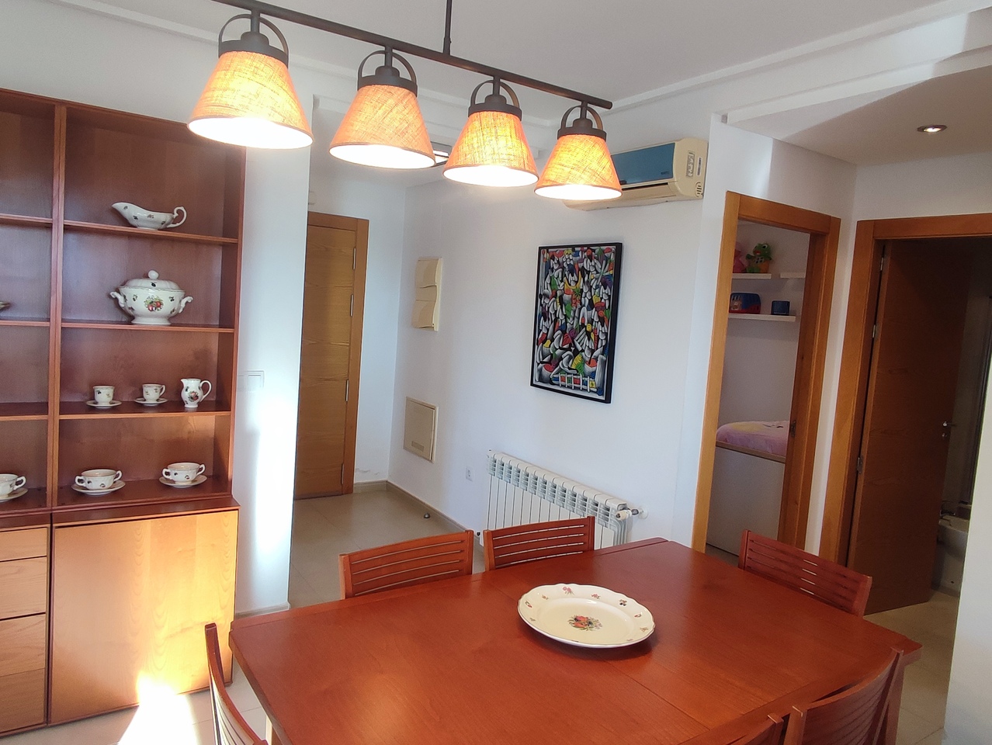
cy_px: 372
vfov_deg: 78.2
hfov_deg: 94.5
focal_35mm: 16
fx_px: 459
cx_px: 496
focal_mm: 1.65
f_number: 2.2
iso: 120
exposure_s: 1/100
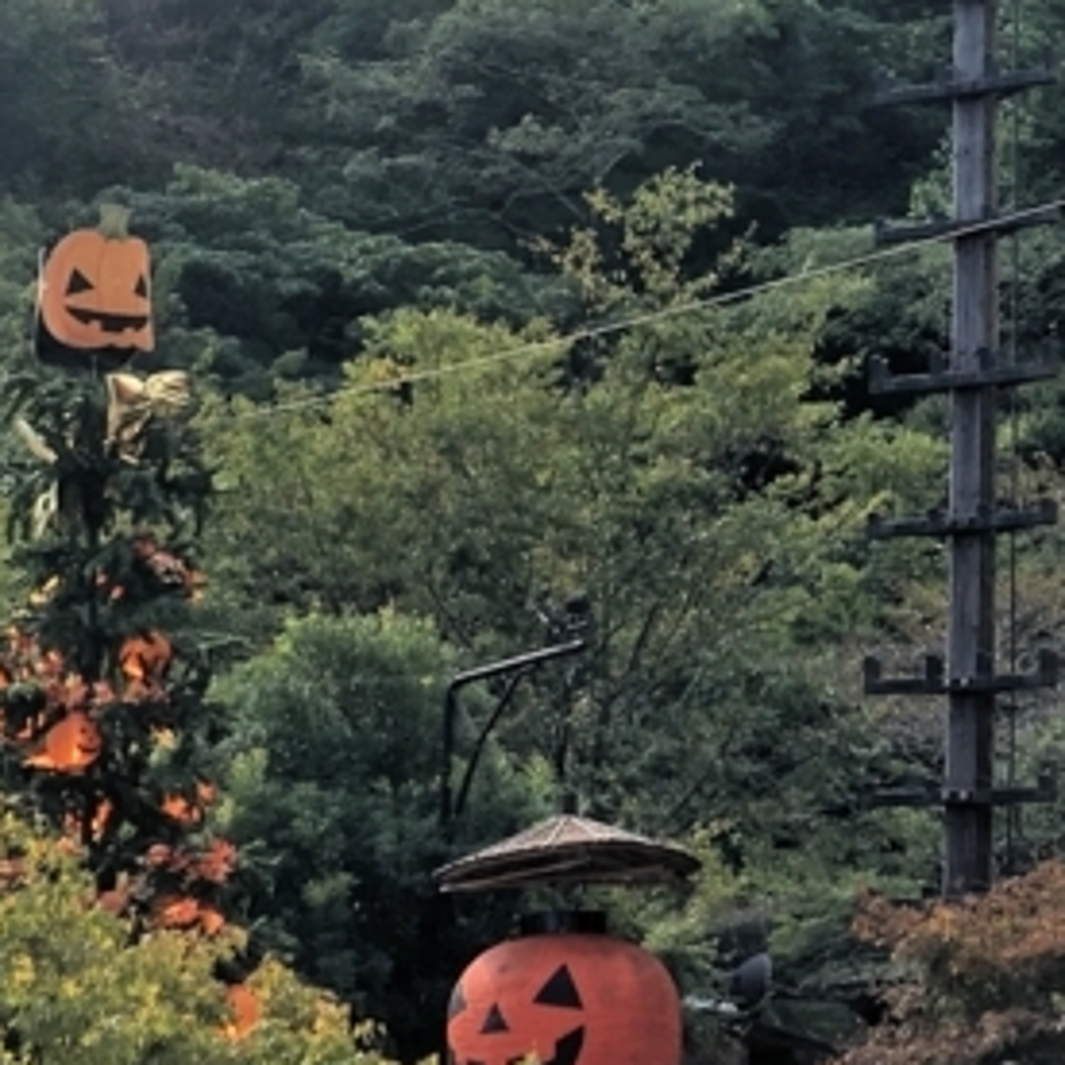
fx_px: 3307
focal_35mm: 95
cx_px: 1034
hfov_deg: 17.9
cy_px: 424
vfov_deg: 18.3
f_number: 2.2
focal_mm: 4.15
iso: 25
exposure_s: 1/1068
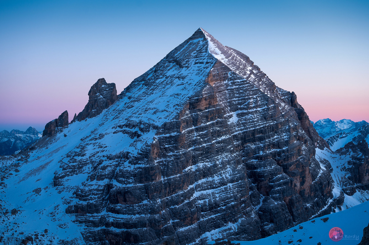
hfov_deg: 28.9
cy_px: 122
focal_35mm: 70
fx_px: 717
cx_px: 184
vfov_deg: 19.4
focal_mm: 70
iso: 320
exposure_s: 1/80
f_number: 4.5
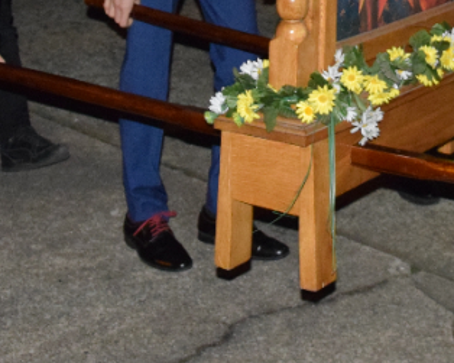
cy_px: -114
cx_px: 322
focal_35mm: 105
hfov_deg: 18.2
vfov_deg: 14.1
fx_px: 1410
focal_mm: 18
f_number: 3.5
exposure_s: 1/60
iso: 3200
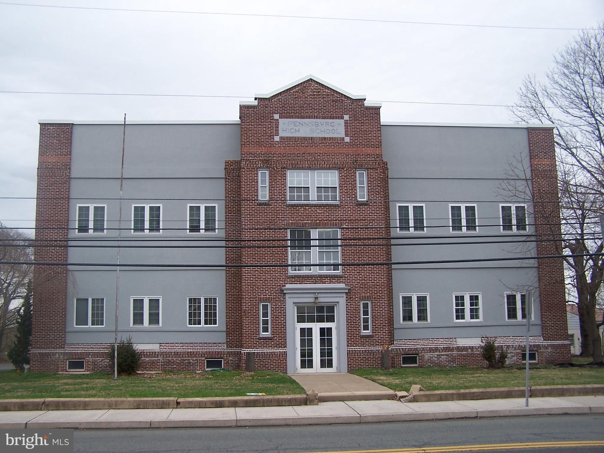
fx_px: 663
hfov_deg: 49.0
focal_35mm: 38
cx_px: 302
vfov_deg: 37.7
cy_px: 226
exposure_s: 1/350
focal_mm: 6.3
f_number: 2.8
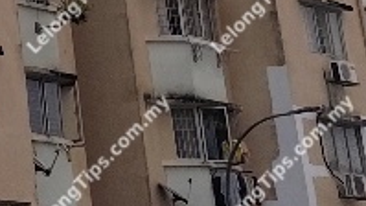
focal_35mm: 158
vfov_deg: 6.6
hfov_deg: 12.4
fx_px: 1534
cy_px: -531
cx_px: -310
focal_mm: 6.19
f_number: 1.65
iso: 50
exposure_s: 1/3020
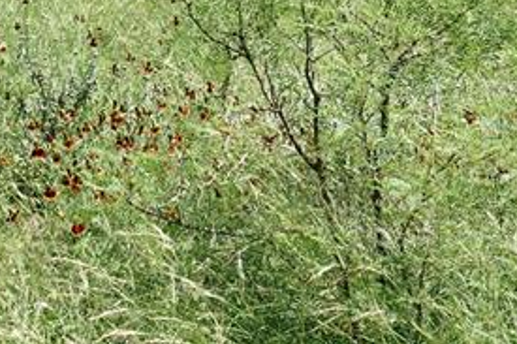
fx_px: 2885
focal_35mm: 201
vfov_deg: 6.7
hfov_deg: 10.2
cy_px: -156
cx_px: 397
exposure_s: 1/640
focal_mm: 19.68
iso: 100
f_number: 4
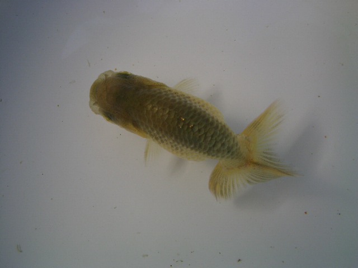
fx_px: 362
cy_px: 134
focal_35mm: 35
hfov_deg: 52.6
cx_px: 179
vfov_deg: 40.7
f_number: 4.3
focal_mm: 5.8
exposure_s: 1/500
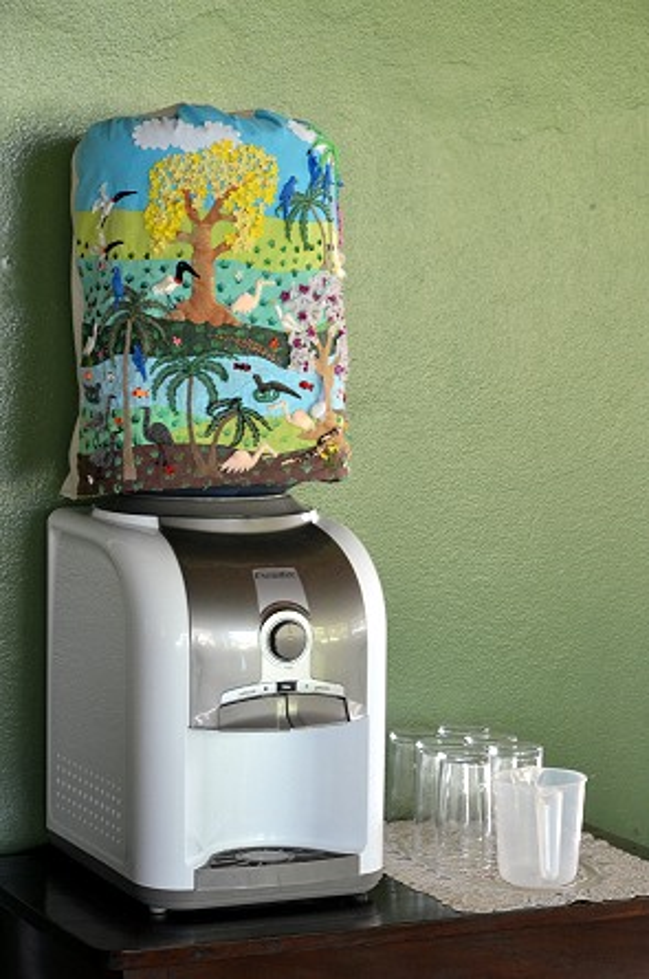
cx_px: 324
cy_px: 490
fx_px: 2647
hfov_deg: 14.0
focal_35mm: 98
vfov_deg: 21.0
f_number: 10
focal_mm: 65
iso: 1600
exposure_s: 1/30
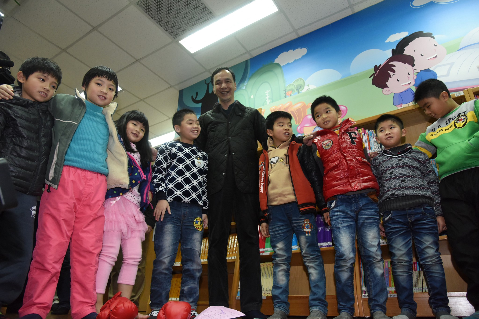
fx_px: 319
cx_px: 240
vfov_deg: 53.1
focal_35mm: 24
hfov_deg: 73.7
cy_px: 160
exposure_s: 1/125
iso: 2500
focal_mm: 24
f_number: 5.6
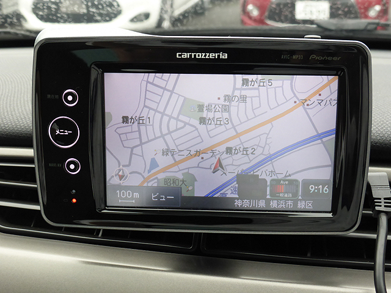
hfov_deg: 33.8
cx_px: 196
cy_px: 146
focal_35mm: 57
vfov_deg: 25.7
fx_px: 644
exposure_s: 1/60
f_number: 4.6
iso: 320
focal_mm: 9.7
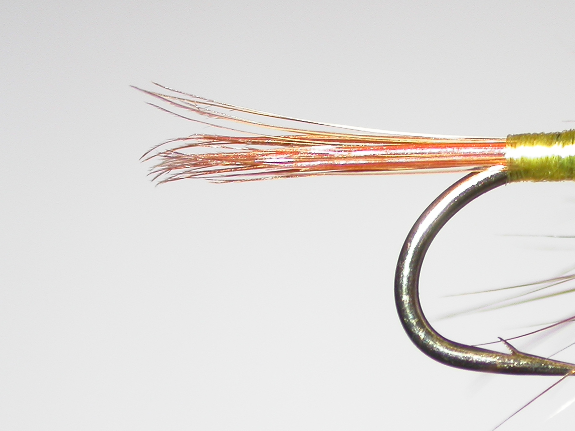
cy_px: 119
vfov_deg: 5.7
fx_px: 4319
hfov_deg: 7.6
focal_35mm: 260
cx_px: 531
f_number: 4.7
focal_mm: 28.2
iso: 100
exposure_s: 1/84
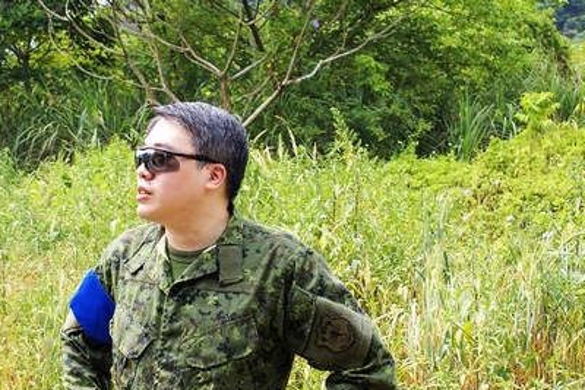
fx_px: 1280
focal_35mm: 79
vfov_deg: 17.3
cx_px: 192
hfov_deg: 25.6
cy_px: 221
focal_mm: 35
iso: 200
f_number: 5.6
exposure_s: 1/320
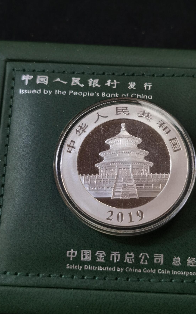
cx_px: 109
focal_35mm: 60
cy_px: 156
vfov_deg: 34.0
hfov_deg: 21.6
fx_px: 513
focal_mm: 5.56
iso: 50
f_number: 1.6
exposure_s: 1/195
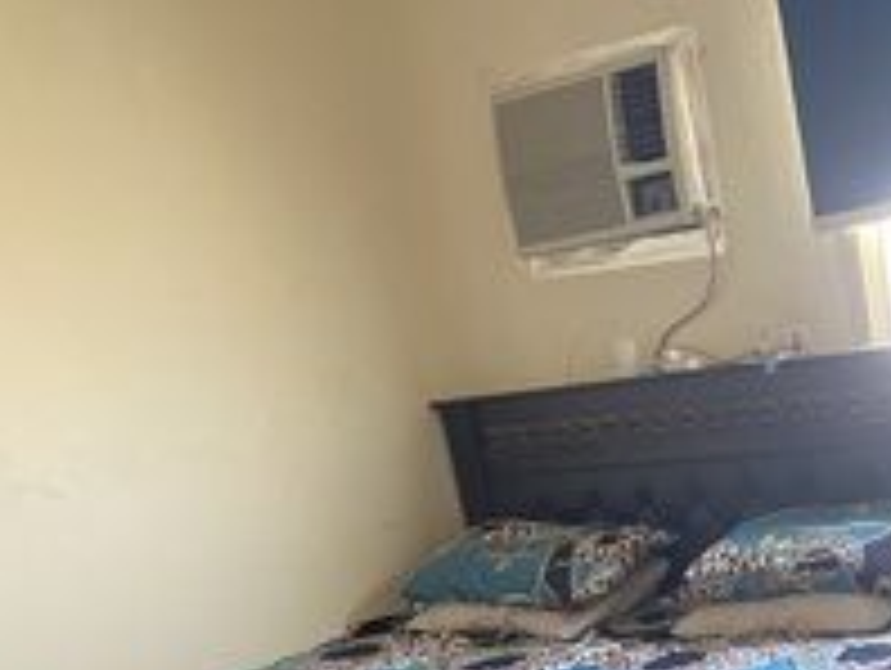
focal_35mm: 60
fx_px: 1546
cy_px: 767
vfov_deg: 22.8
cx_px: 943
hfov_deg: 29.5
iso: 400
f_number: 1.8
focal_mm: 4.25
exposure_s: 1/40
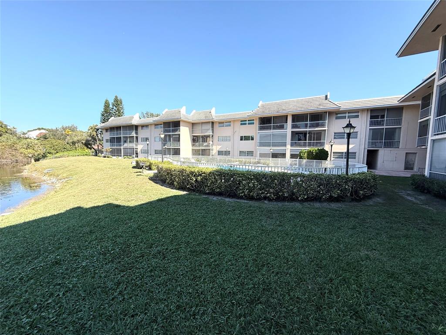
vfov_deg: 85.7
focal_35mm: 14
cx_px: 223
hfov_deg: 102.1
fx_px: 180
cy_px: 168
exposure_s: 1/1033
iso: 50
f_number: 2.2
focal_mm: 2.22
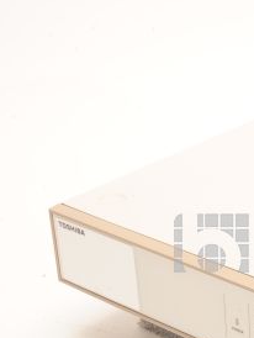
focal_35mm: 105
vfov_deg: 18.6
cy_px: 244
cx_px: 297
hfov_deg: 13.7
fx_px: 1026
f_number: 16
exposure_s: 1/125
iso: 320
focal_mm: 50
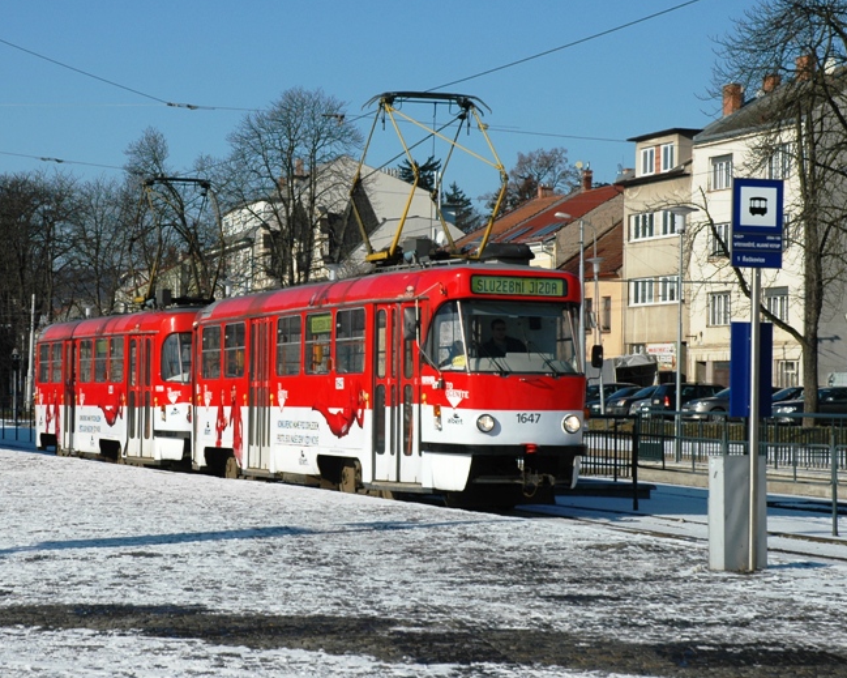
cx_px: 348
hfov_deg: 19.7
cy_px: 281
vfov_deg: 15.9
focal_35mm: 97
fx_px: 2431
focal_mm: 48
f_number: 8
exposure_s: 1/800
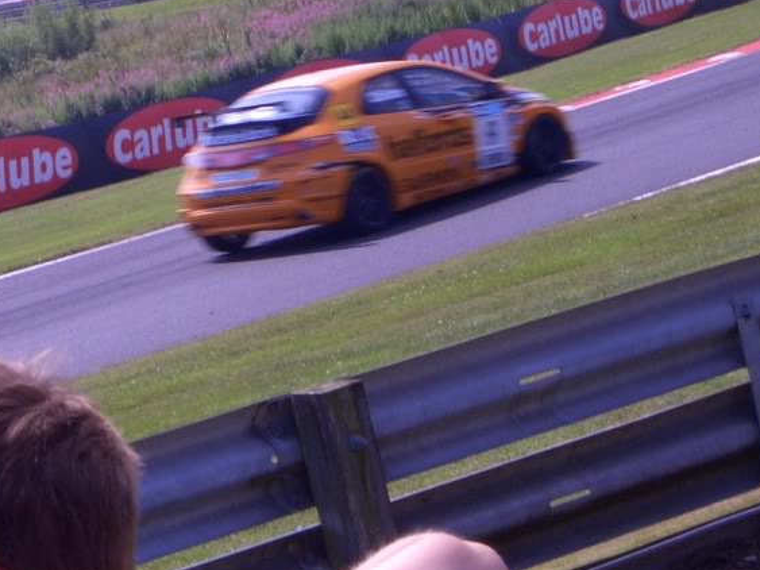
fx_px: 3512
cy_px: 200
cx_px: 121
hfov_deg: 12.3
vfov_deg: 9.3
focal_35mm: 160
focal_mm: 11.6
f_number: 6
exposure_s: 1/250
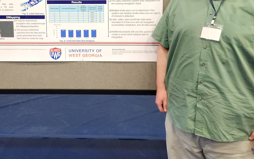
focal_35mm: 36
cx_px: 103
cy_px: 22
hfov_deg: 53.7
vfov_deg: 33.8
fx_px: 249
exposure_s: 1/120
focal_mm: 5.4
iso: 640
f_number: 1.8
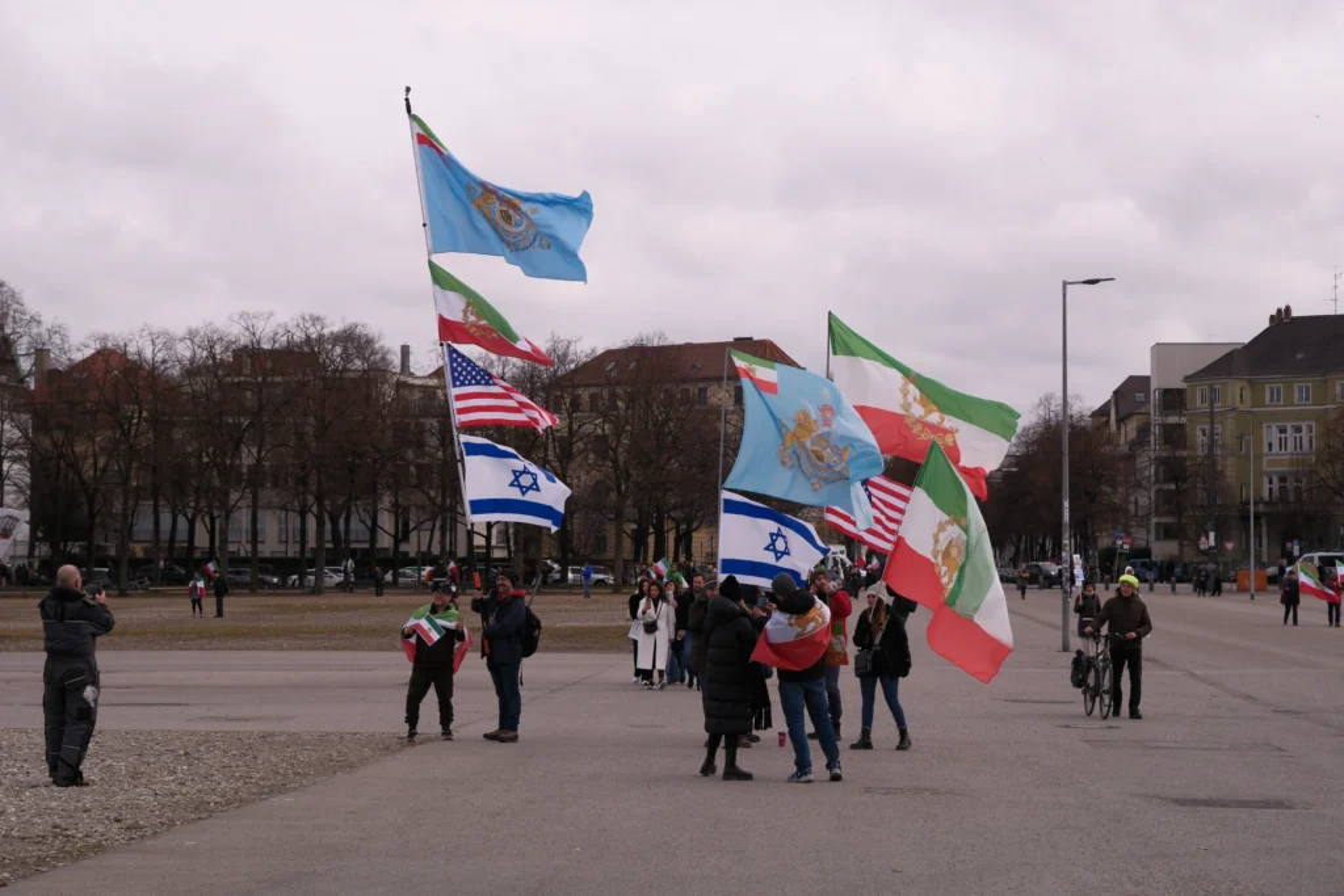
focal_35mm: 76
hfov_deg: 26.6
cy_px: 448
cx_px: 672
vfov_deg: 18.0
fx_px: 2838
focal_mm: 50.5
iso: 200
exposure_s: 1/500
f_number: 6.4
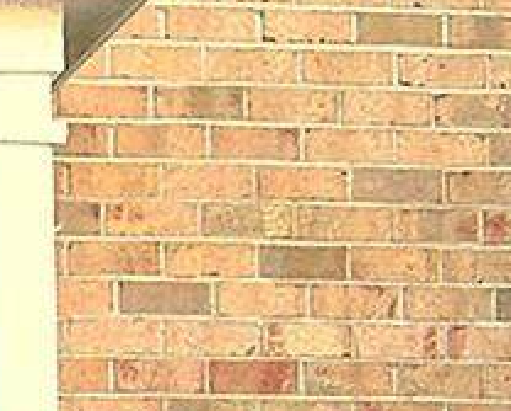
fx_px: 2544
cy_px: 682
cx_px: -472
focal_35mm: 168
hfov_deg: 10.6
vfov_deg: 8.9
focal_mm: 5.7
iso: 270
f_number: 2.8
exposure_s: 1/250
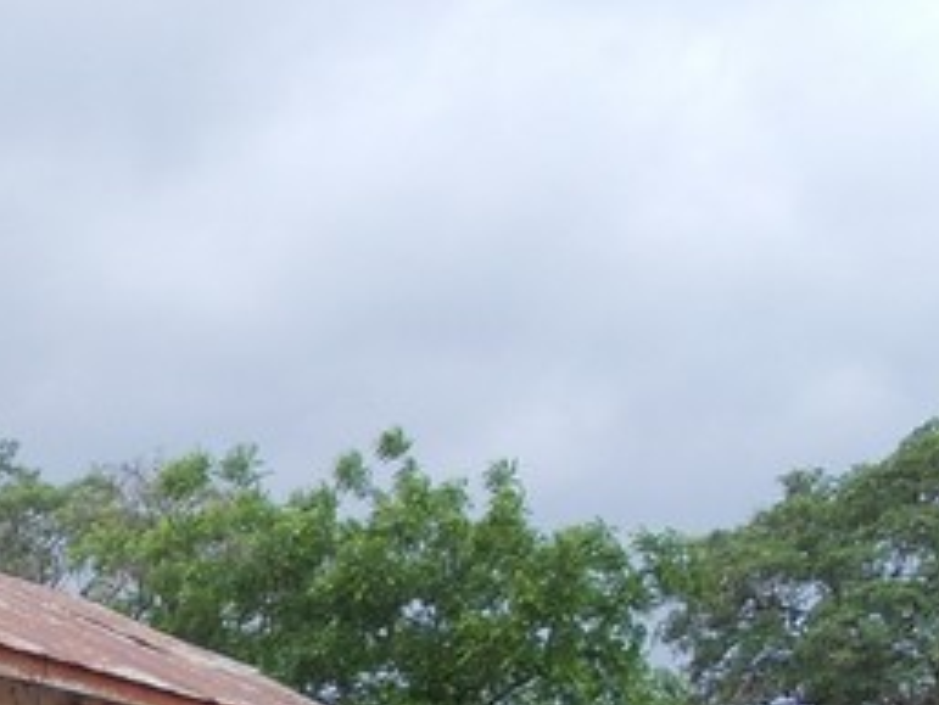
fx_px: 3474
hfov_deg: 14.6
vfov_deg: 11.3
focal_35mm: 128
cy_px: 950
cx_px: -369
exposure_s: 1/500
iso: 80
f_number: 3.3
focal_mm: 6.1
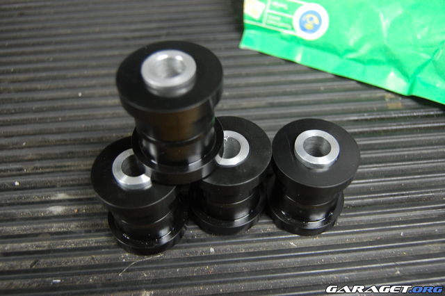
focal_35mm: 36
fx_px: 445
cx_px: 222
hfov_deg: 53.2
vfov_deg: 36.8
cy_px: 148
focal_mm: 24
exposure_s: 1/13
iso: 800
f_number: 4
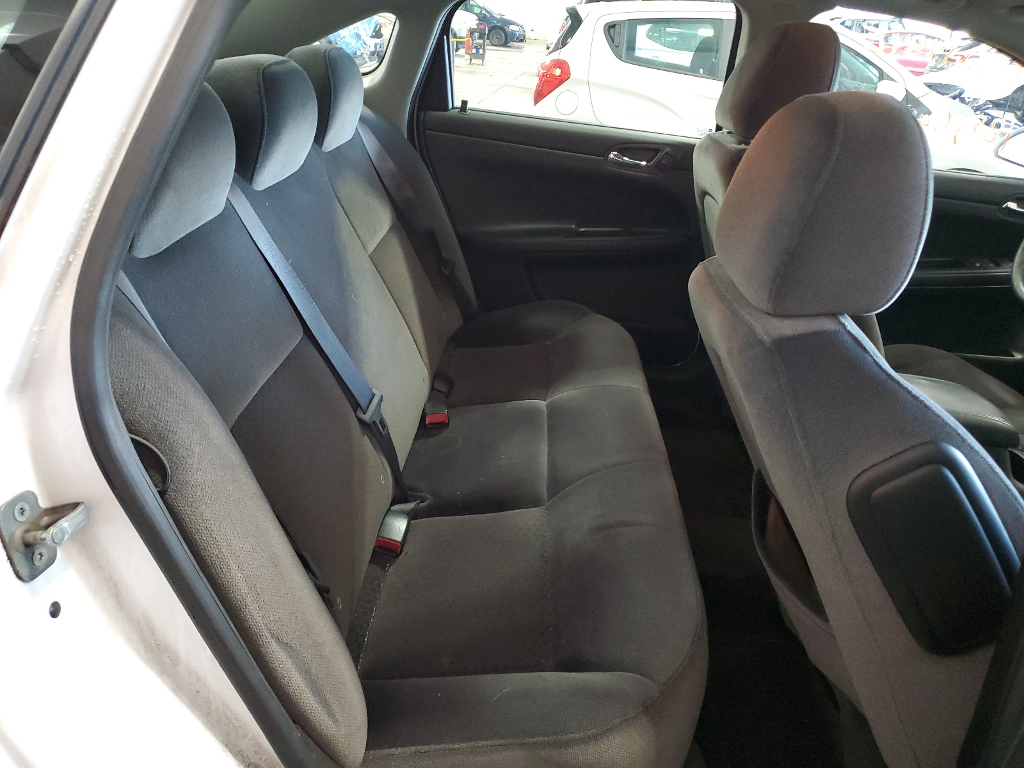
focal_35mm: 26
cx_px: 512
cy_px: 384
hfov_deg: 67.3
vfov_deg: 53.1
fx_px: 769
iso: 299
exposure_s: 1/40
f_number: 1.5
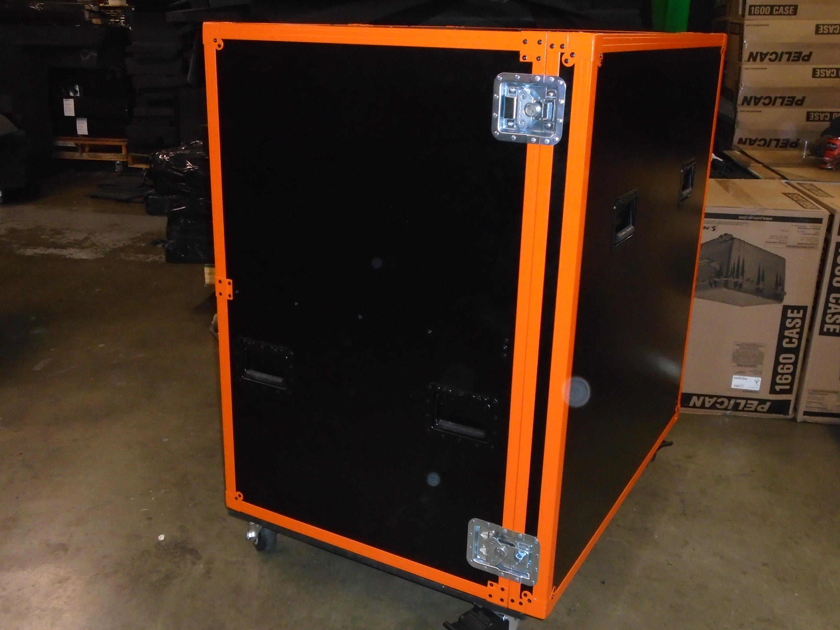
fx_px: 874
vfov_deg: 39.7
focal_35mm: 36
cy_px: 315
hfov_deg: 51.4
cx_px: 420
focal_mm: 6.4
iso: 500
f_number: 3.8
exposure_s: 1/40
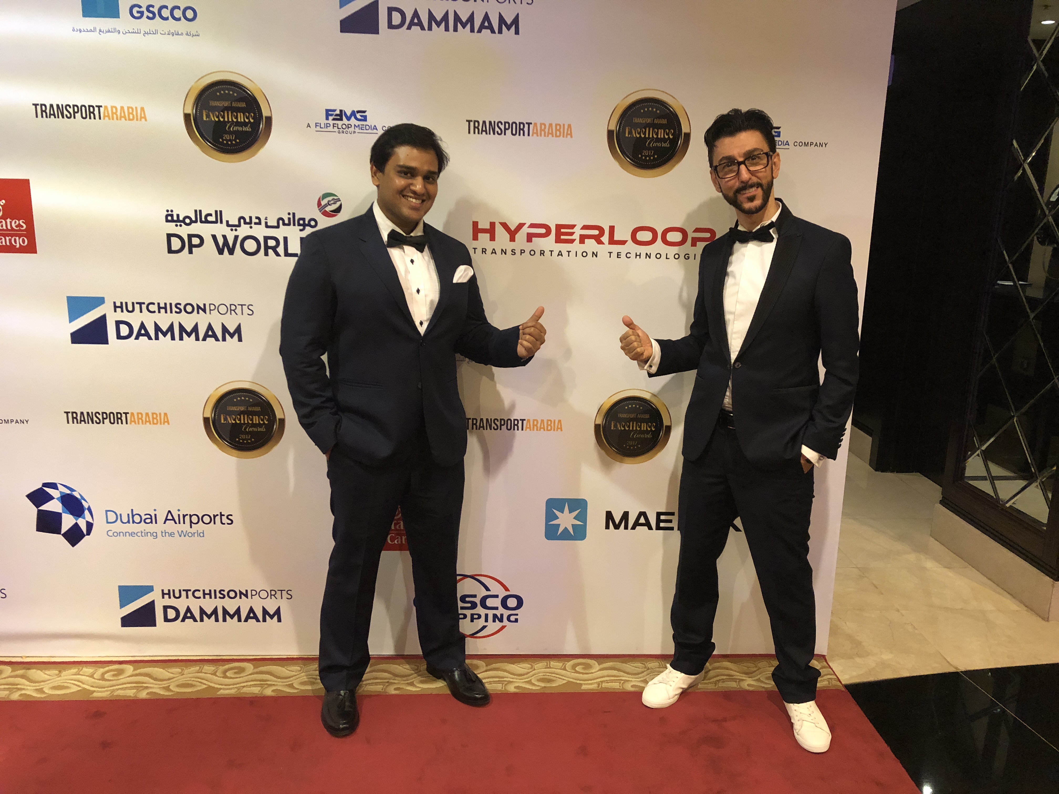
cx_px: 530
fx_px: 857
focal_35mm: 28
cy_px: 397
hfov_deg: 63.4
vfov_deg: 49.7
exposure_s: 1/8
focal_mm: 4
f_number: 1.8
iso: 100
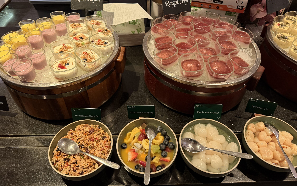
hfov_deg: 70.4
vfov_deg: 47.4
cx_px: 150
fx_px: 210
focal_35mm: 26
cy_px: 78
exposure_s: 1/54
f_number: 1.78
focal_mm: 6.76
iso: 500
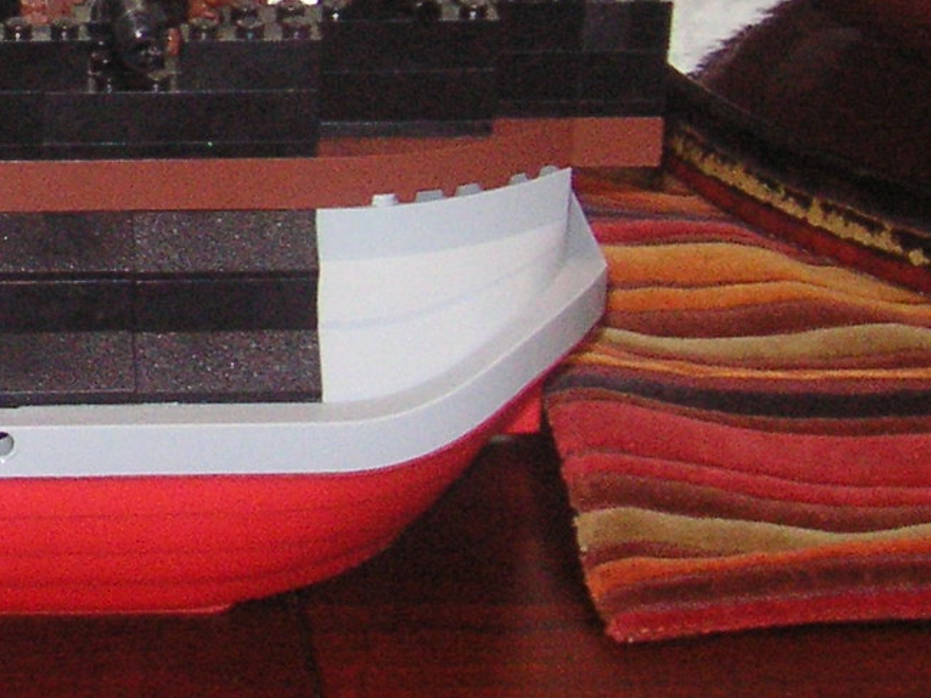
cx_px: -473
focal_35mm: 146
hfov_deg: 12.8
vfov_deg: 9.9
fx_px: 3927
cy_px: -234
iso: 160
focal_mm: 6.1
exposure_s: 1/45
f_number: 2.8
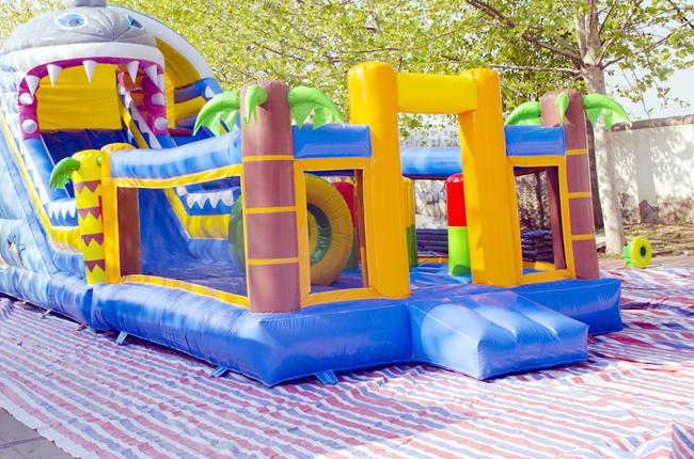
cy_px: 200
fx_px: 923
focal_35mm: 48
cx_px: 289
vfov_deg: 27.9
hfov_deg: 41.1
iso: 160
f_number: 8
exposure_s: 1/250
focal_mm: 26
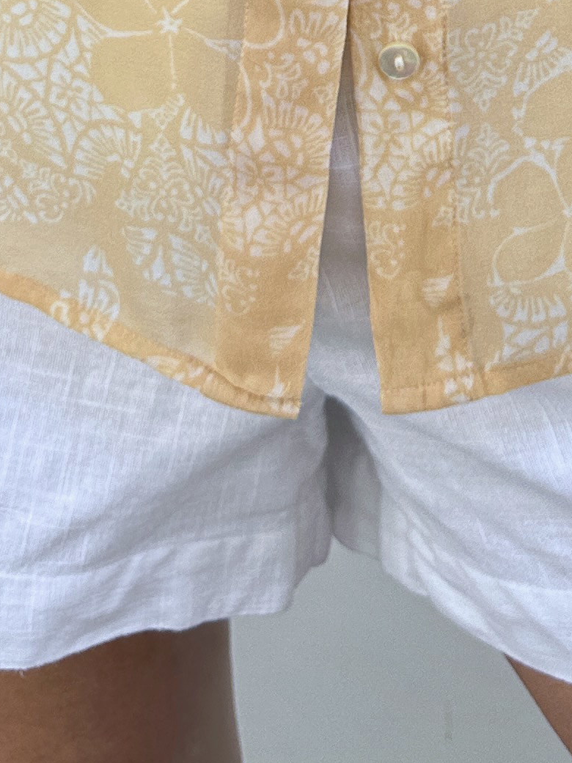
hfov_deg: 15.8
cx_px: 435
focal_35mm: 93
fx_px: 2050
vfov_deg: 17.3
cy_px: -600
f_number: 1.78
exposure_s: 1/524
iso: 80
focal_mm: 6.86
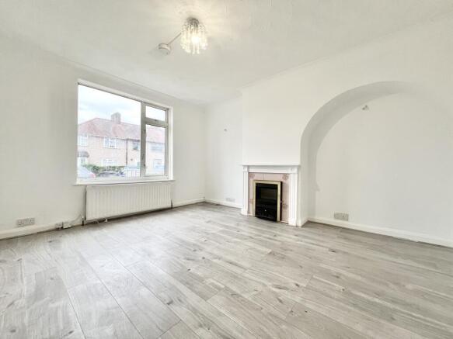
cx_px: 226
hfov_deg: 106.2
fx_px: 170
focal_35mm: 13
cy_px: 170
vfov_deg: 89.9
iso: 80
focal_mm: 1.57
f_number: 1.8
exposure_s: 1/99
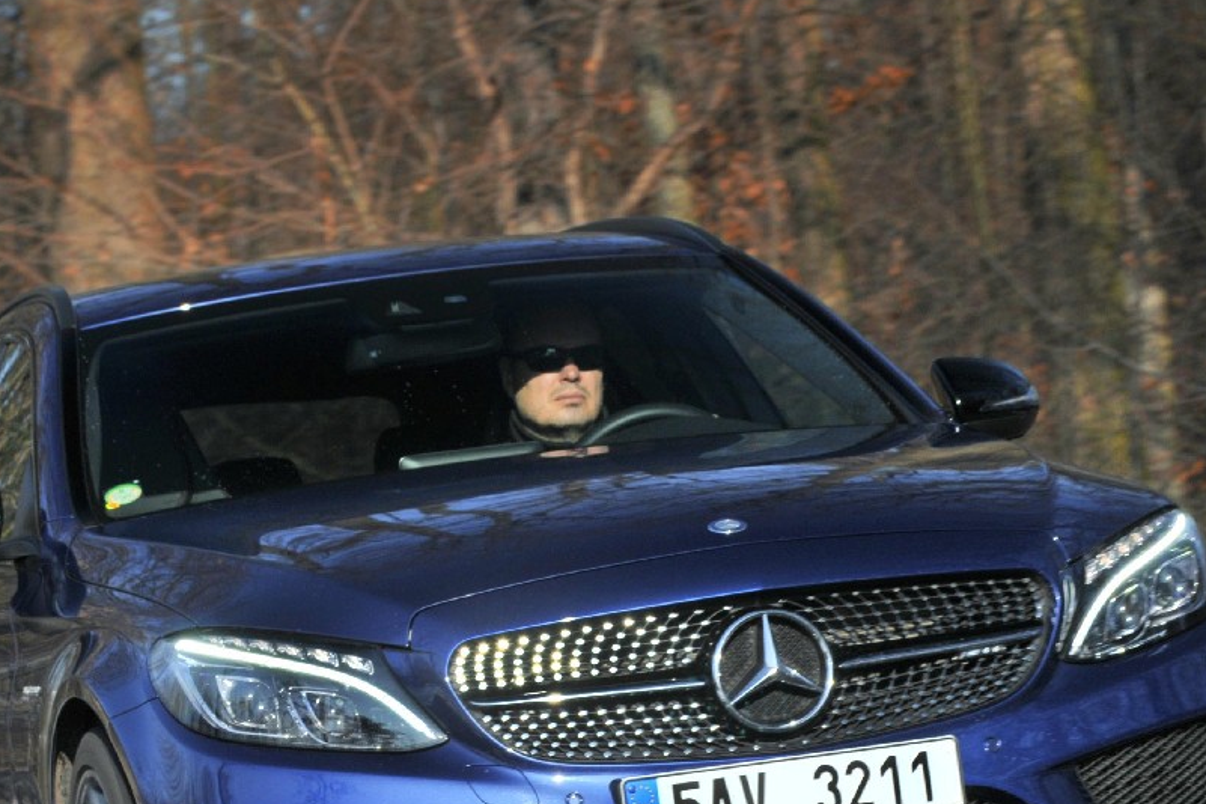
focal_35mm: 419
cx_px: 595
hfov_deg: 4.9
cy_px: 612
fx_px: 14035
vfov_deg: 3.3
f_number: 8
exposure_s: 1/200
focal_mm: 140
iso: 200
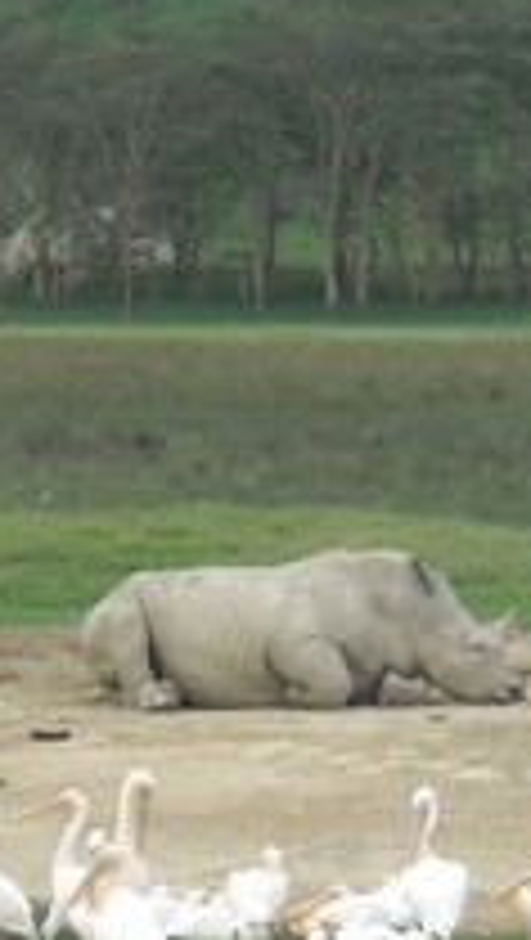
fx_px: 10933
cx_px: 310
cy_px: 724
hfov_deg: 2.8
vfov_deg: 4.9
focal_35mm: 438
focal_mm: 17.1
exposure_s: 1/250
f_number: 4.7
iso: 129
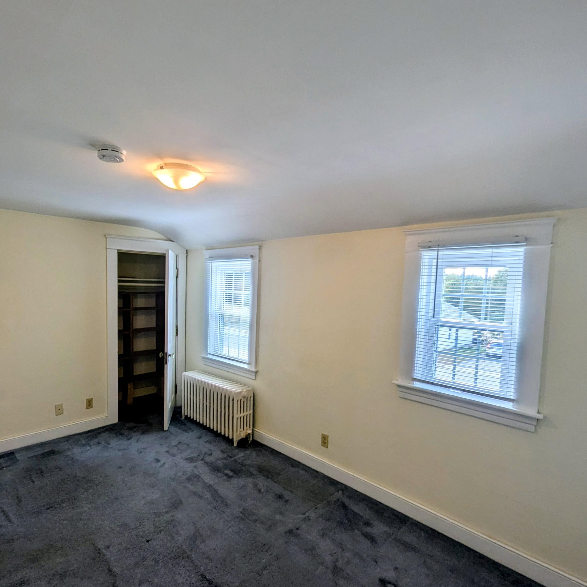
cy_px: 304
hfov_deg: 86.6
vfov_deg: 87.4
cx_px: 242
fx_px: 307
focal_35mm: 16
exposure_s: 1/71.6
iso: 47
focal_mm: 1.95
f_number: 2.2
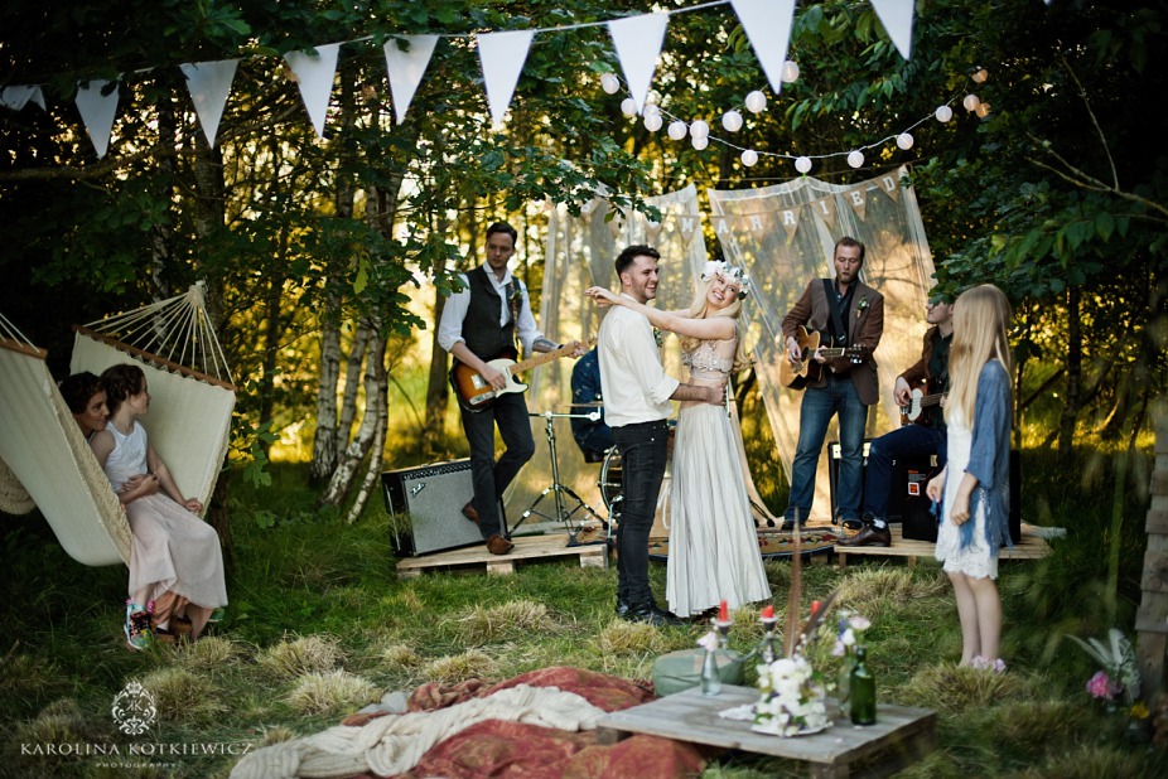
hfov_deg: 39.6
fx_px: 1623
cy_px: 390
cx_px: 584
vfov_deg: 27.0
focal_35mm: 50
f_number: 1.8
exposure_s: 1/200
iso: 160
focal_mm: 50
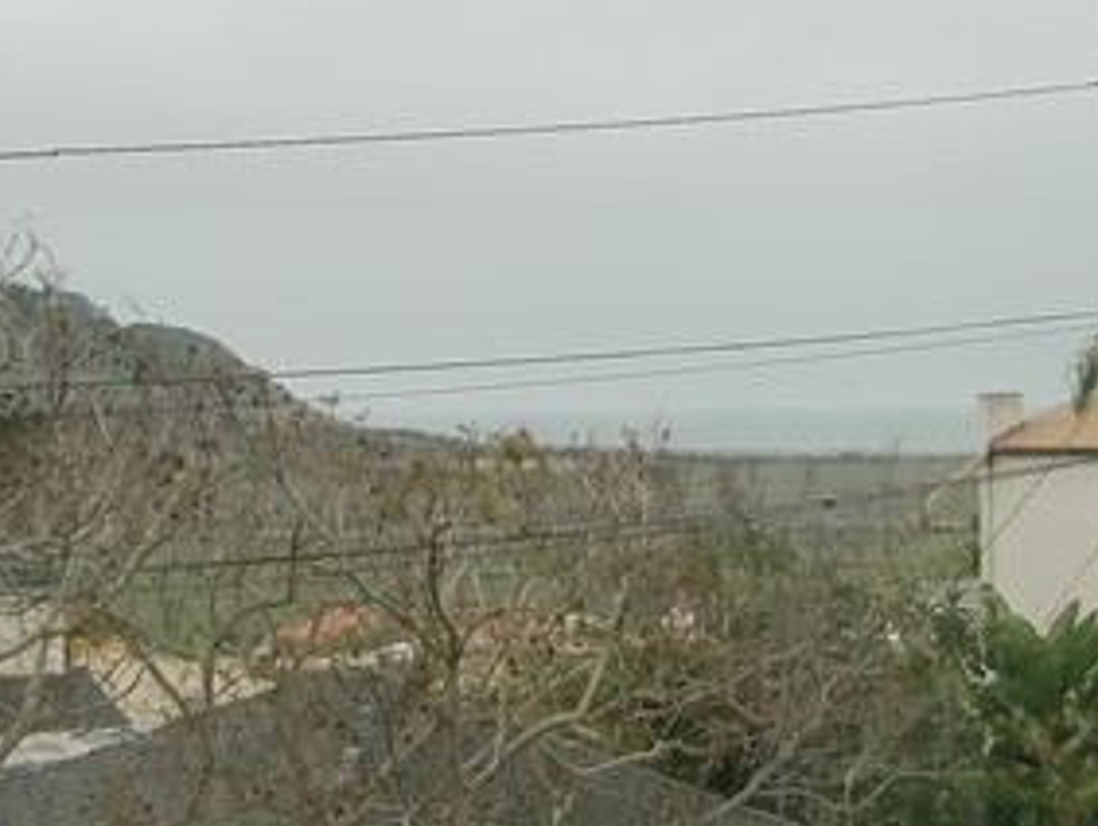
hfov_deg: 22.4
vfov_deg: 17.0
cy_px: 265
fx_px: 2762
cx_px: 401
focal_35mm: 87
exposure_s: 1/800
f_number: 3.2
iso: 64
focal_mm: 4.3
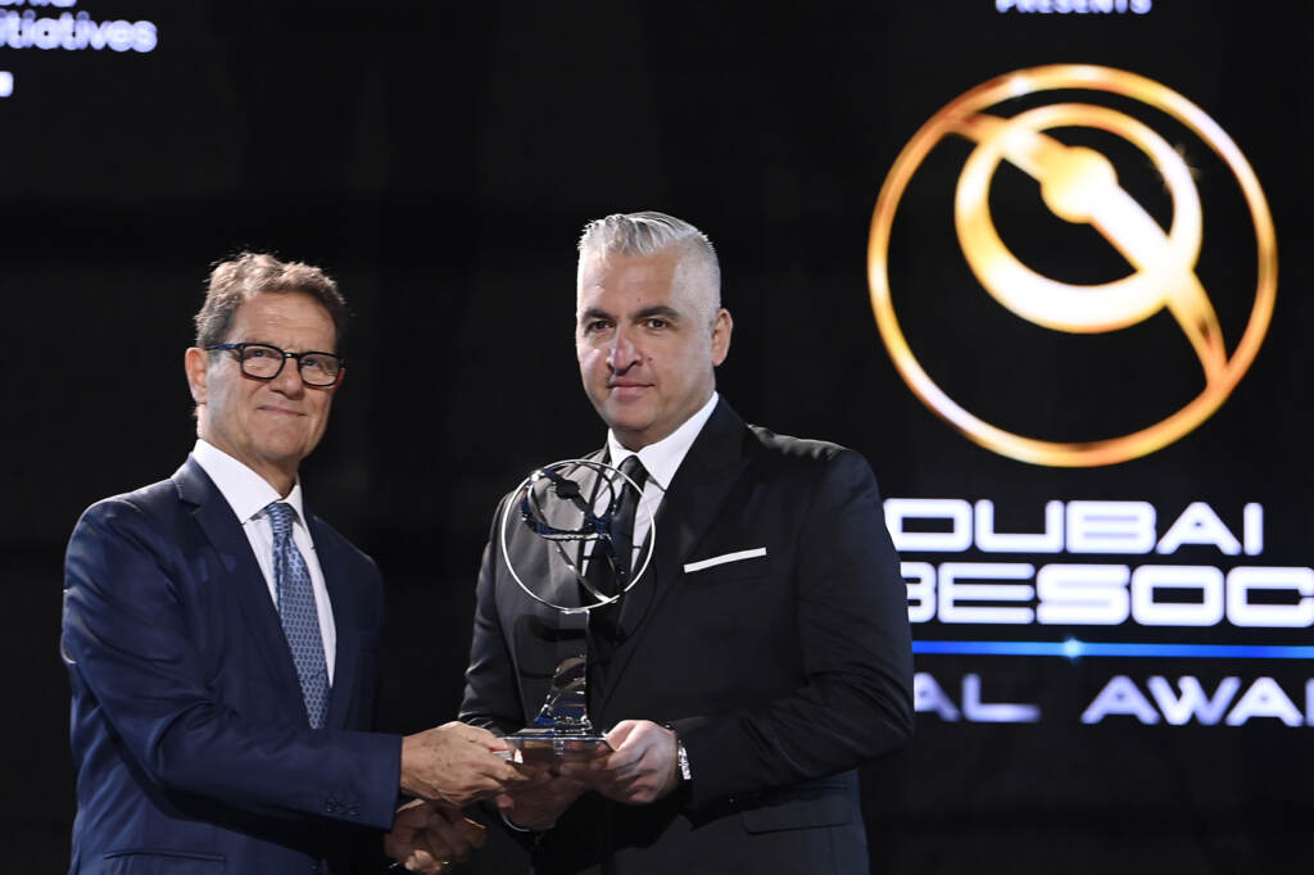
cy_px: 438
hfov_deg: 16.8
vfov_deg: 11.2
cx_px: 657
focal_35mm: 122
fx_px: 4451
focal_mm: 122
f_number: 3.5
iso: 1600
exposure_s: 1/200
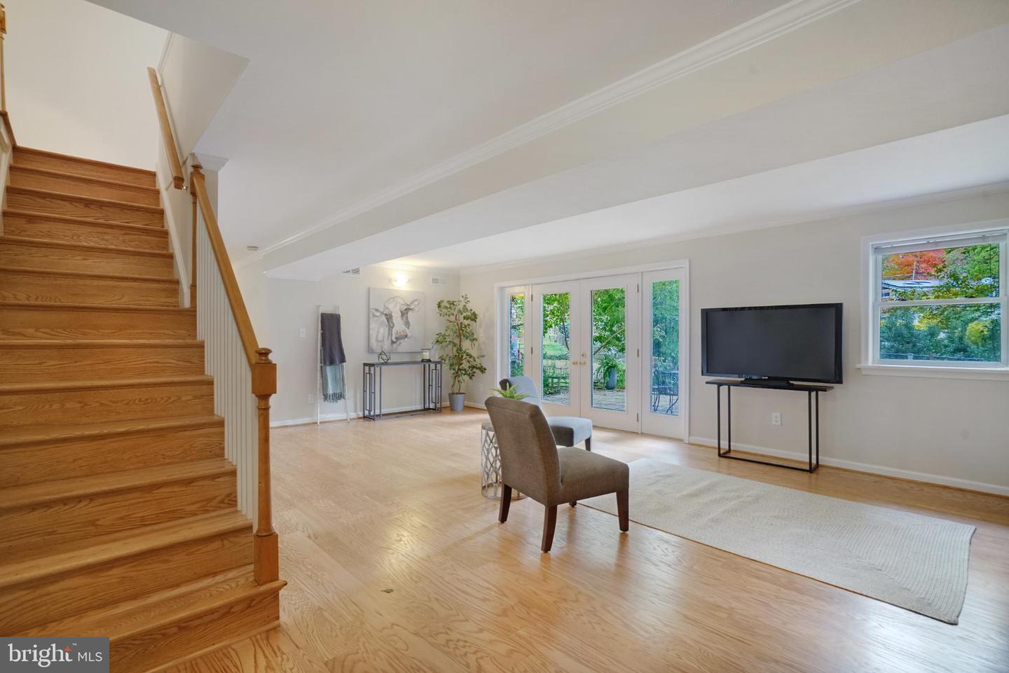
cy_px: 336
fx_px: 449
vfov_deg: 73.8
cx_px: 504
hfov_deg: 96.7
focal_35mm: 16
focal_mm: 16
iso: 1250
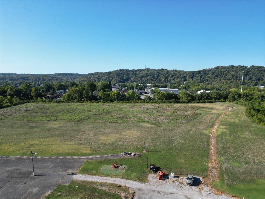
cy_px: 100
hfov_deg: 71.6
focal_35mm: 24
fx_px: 184
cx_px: 132
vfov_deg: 56.8
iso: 110
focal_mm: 6.72
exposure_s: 1/2000
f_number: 1.7
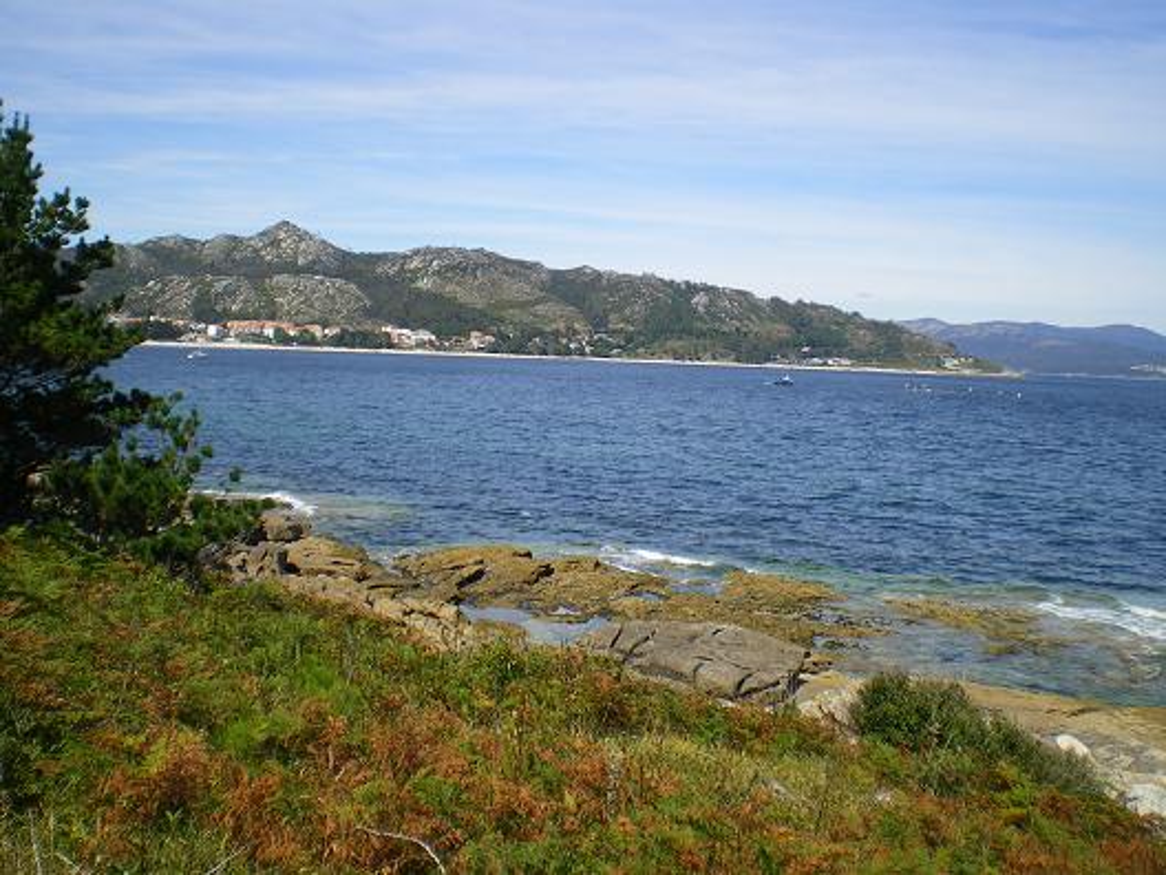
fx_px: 1280
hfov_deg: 49.0
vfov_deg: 37.7
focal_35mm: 38
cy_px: 438
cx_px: 583
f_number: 4.6
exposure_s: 1/400
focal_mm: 6.3
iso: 64
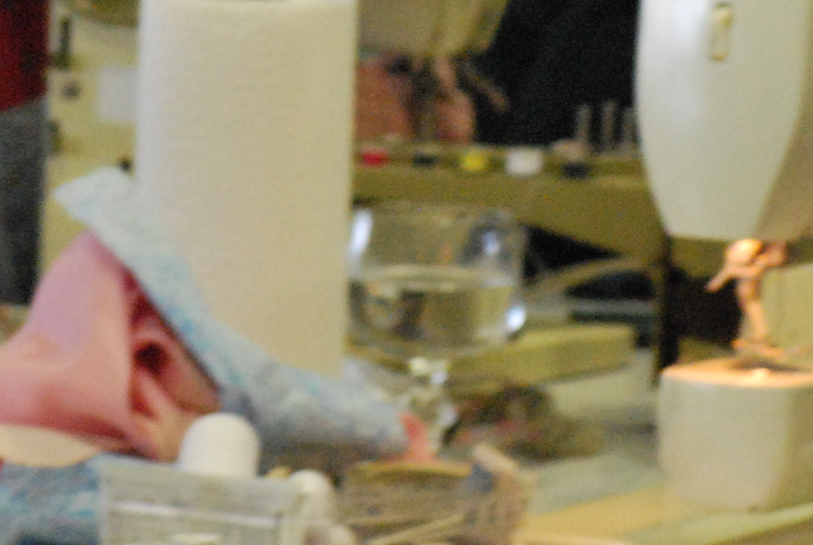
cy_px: -247
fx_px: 12250
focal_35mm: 542
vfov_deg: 2.5
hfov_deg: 3.8
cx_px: 440
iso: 1600
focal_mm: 105
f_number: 7.1
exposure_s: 1/40
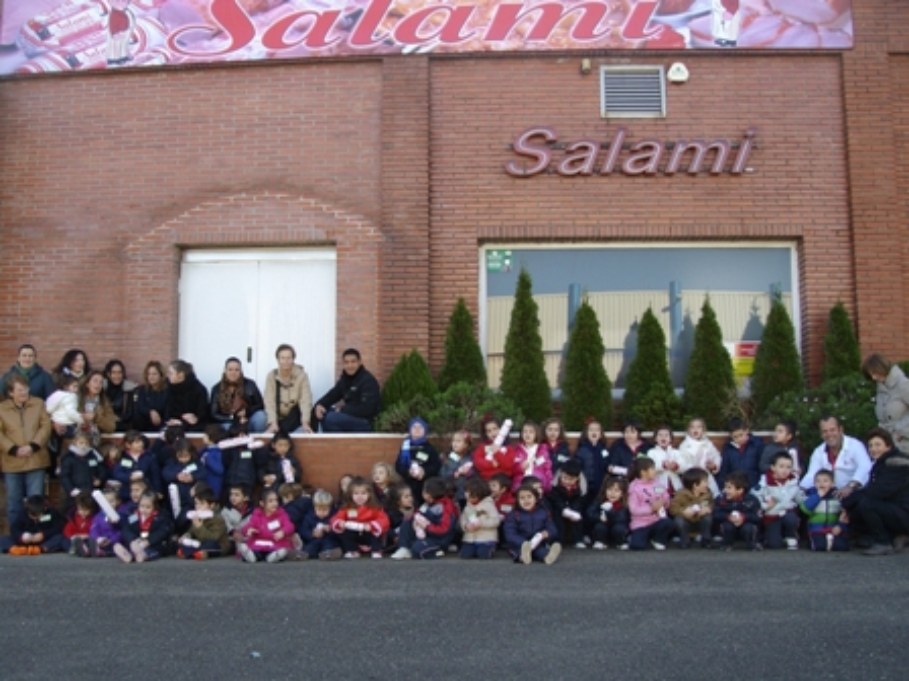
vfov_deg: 39.7
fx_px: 945
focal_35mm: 36
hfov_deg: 51.4
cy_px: 340
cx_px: 454
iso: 80
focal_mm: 6
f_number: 2.7
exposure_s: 1/250
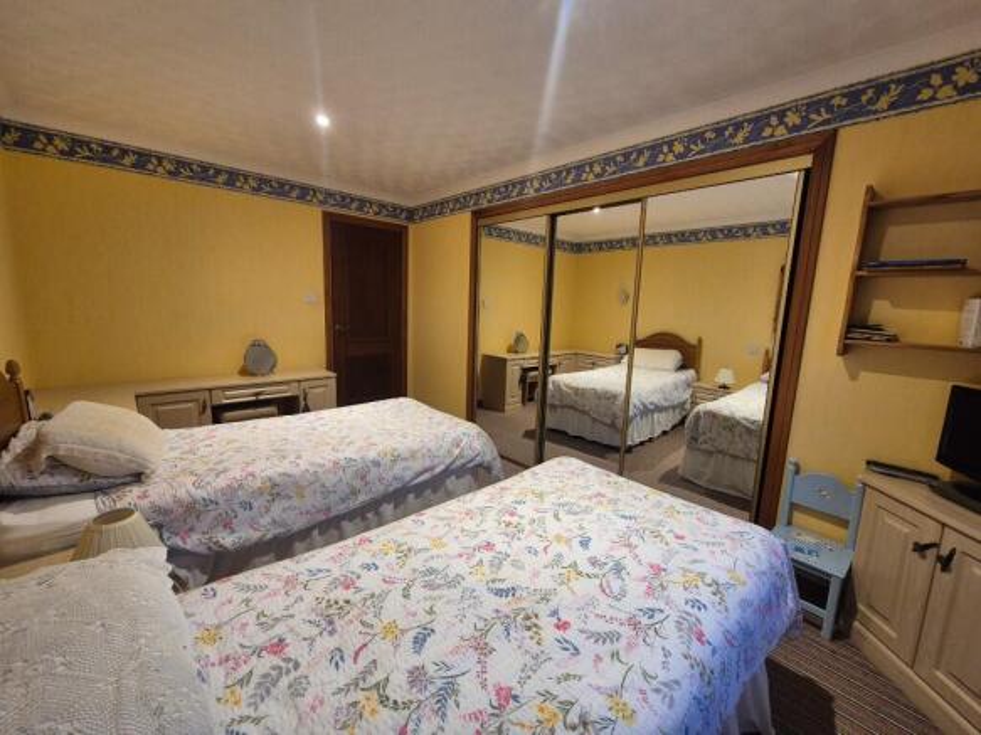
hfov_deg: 106.2
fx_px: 368
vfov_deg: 89.9
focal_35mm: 13
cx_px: 490
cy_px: 368
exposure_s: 1/50
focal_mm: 2.2
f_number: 2.2
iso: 200
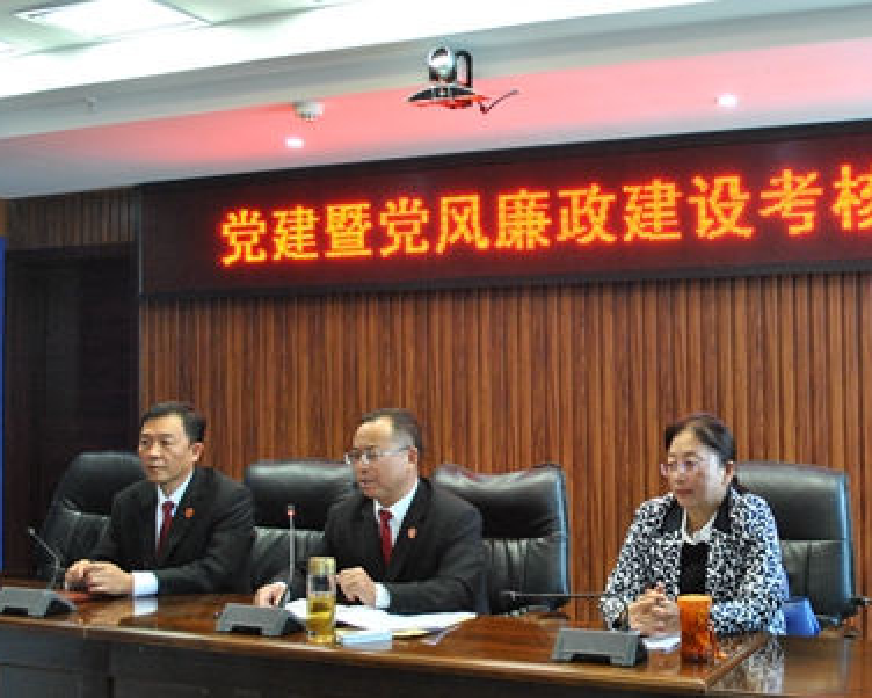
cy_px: 336
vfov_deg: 33.4
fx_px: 1162
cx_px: 631
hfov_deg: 40.2
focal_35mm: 45
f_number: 4.5
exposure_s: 1/80
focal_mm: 20
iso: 800
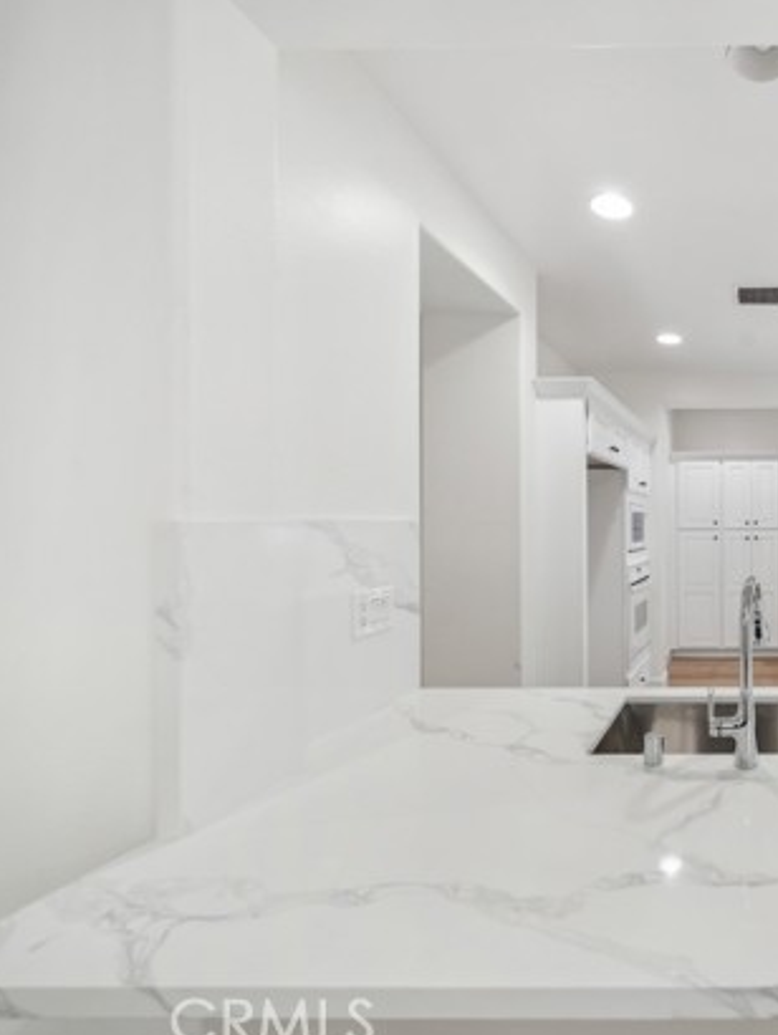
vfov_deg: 87.7
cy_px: 519
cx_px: 753
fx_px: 539
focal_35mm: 18
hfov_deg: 57.1
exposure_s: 1/30
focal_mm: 12
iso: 400
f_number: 8
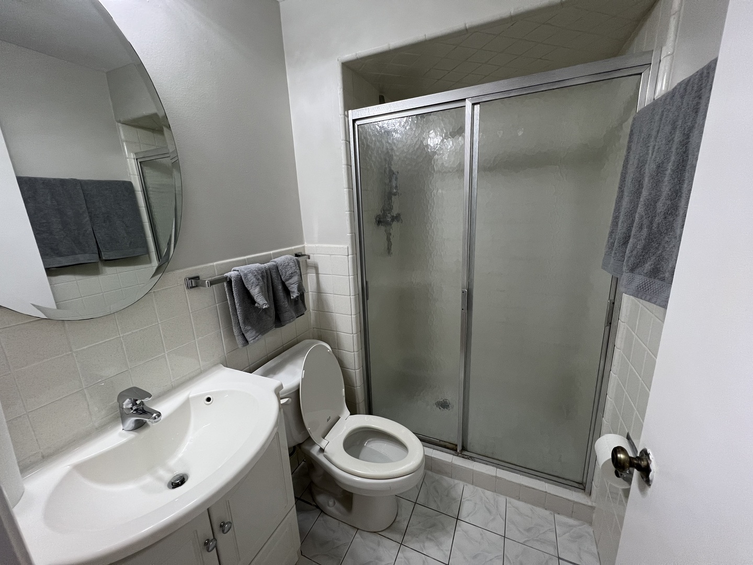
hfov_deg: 106.2
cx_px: 376
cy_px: 282
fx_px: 283
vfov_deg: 89.9
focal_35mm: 13
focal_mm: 1.57
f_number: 1.8
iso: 200
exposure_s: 1/120
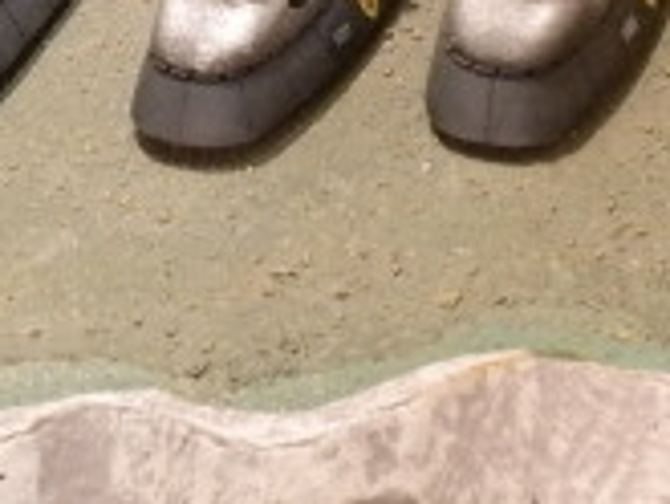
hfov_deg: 21.5
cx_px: 361
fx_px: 1763
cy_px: -163
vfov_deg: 15.4
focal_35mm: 91
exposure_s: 1/50
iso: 400
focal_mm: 5
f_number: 3.1
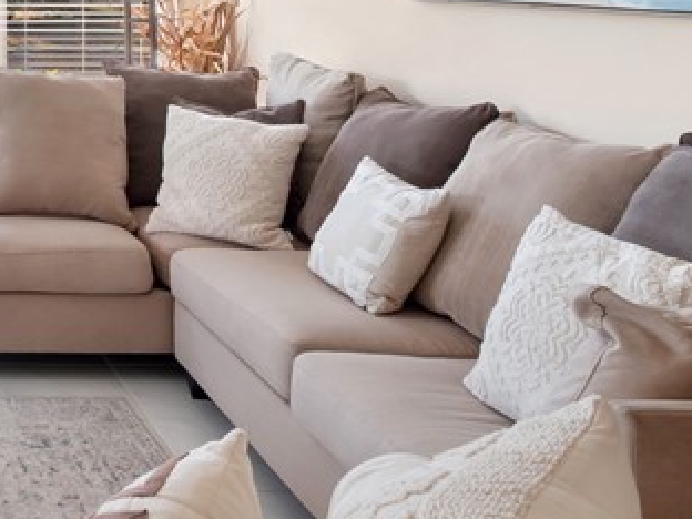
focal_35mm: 46
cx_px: -155
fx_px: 920
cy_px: -33
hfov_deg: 33.1
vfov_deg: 28.9
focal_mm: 7
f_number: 7.1
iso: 200
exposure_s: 1/13
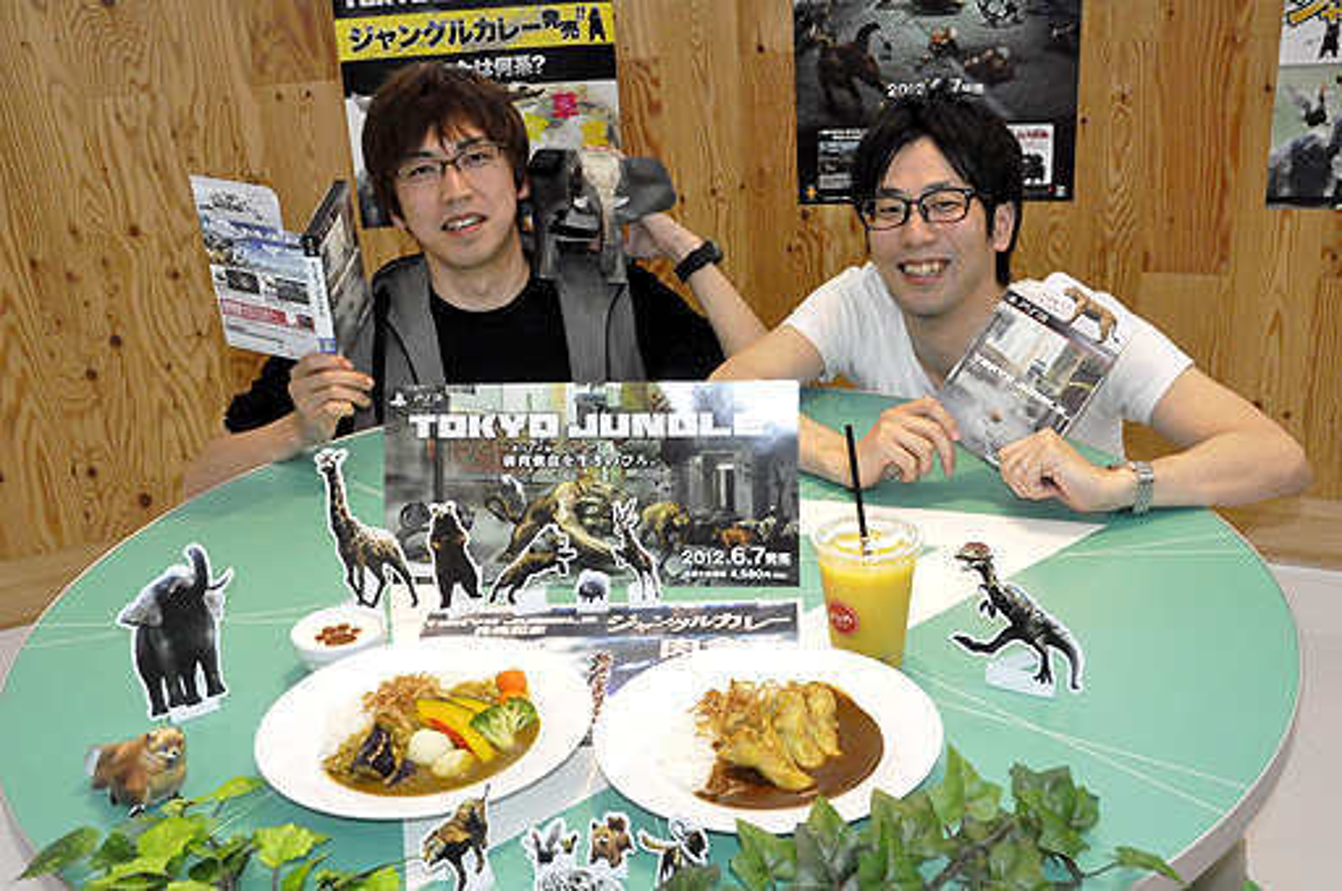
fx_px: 1620
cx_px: 671
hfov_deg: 45.0
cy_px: 446
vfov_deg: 30.8
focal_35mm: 44
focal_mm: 29
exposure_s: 1/200
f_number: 11
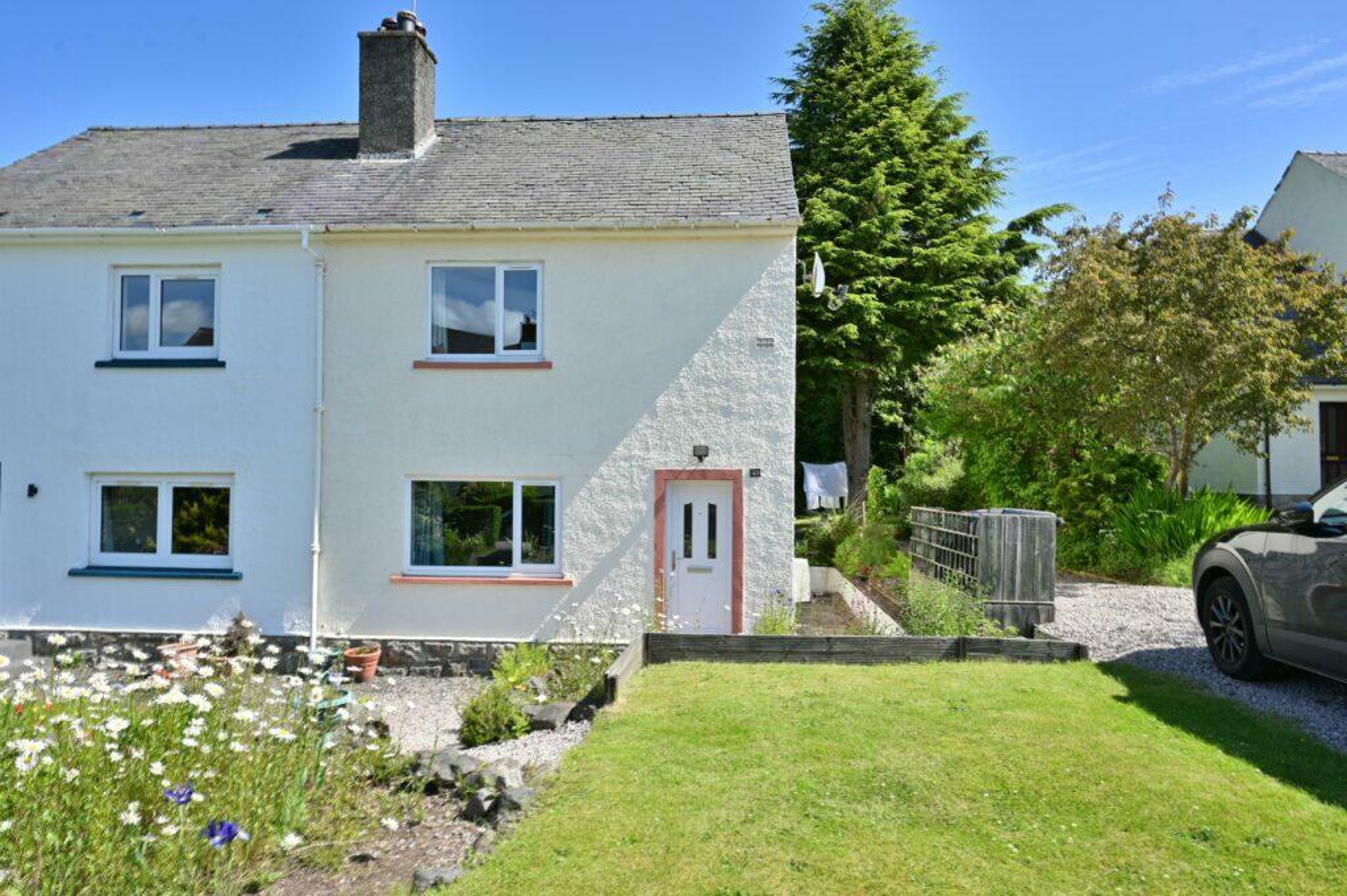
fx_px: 897
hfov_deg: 73.8
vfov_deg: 53.1
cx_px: 674
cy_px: 448
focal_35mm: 24
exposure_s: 1/125
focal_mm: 24
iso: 125
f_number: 9
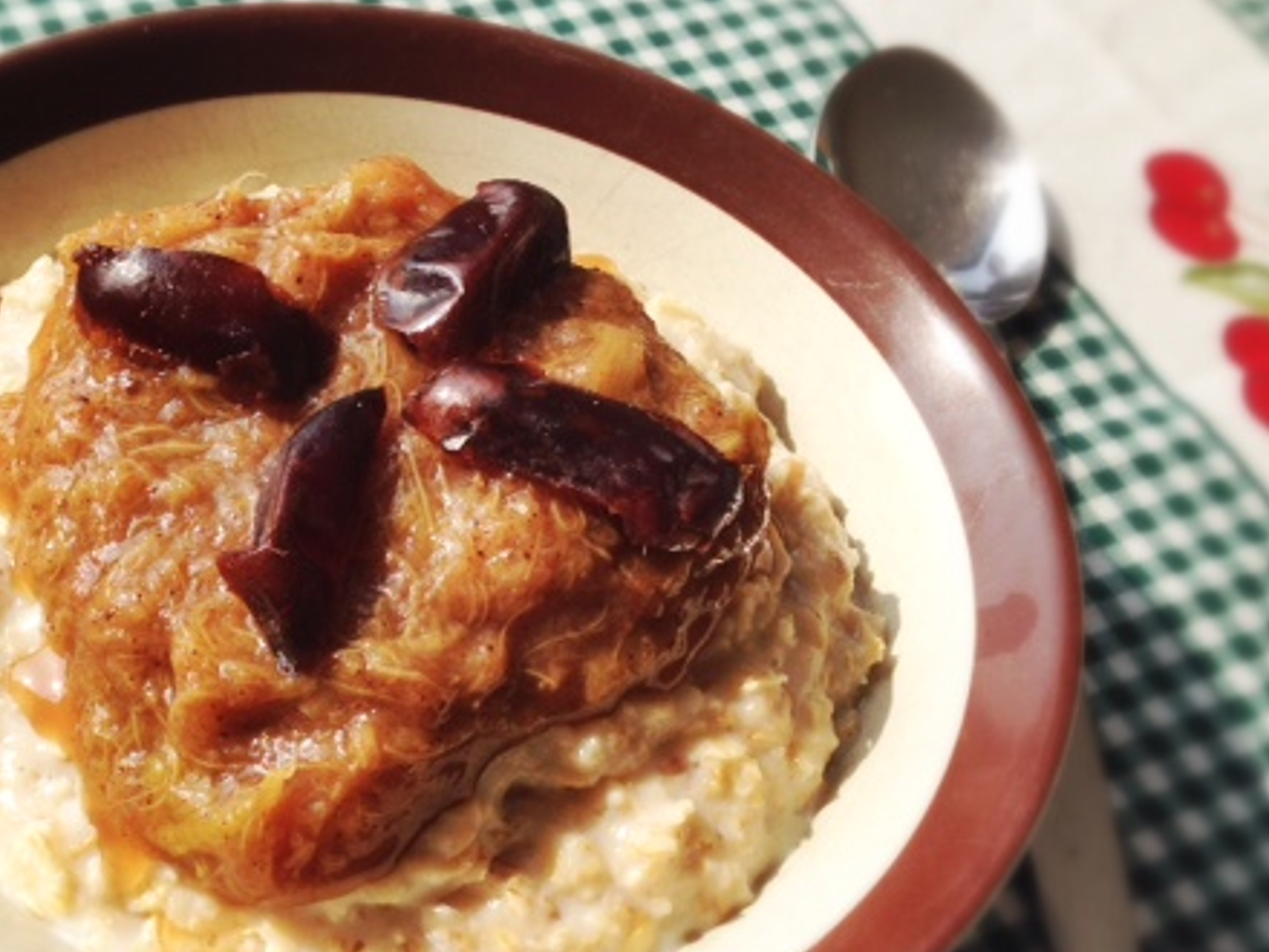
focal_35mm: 48
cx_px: 485
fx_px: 1760
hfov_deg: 39.4
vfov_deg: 30.0
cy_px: 643
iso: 50
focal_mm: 4.12
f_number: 2.4
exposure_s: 1/1748
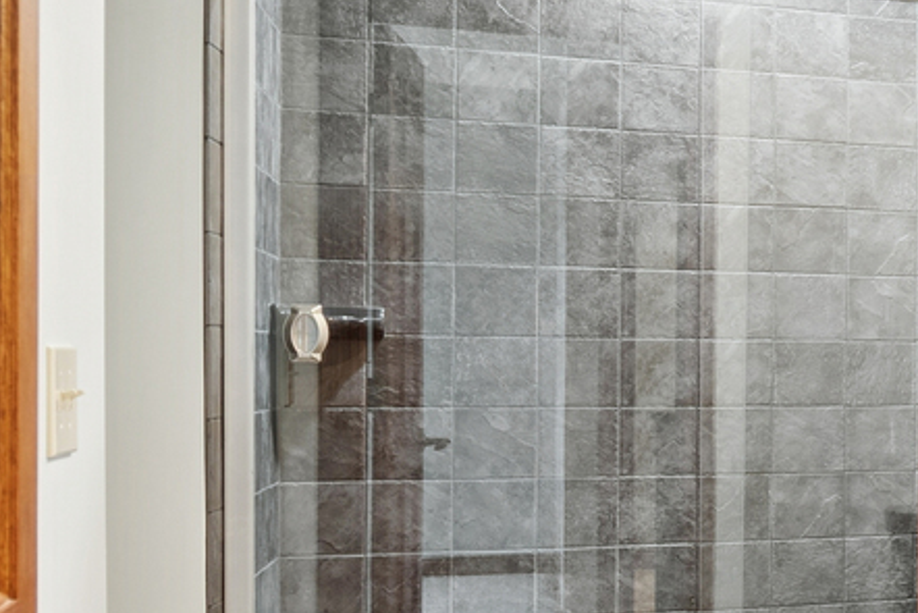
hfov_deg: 21.6
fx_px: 1683
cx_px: 1593
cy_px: 434
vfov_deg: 20.5
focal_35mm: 66
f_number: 8
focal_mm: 12
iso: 250
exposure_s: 1/1.67
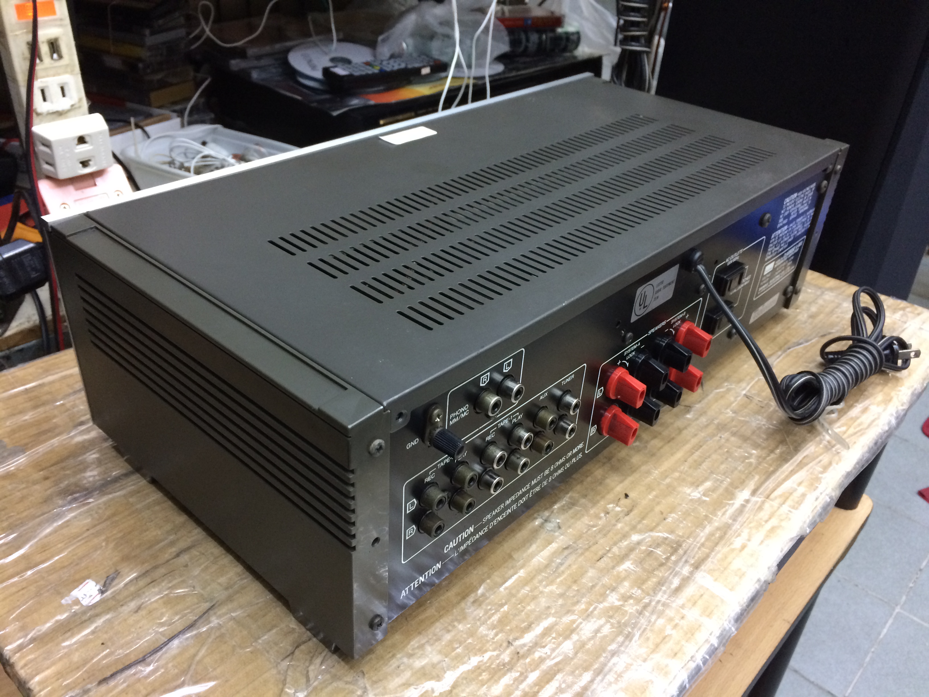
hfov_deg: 61.7
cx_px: 464
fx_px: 778
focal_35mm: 29
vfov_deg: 48.2
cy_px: 348
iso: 250
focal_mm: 4.15
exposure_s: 1/33
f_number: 2.2
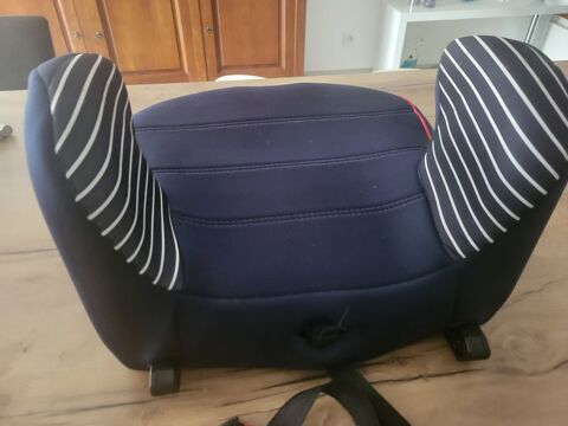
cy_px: 213
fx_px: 427
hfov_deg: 67.3
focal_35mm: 26
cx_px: 284
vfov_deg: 53.1
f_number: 1.8
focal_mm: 5.4
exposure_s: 1/25
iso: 800
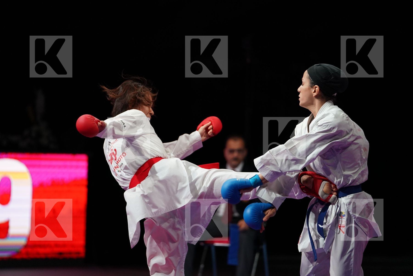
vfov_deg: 7.5
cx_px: 206
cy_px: 138
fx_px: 2111
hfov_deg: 11.2
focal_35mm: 184
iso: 2500
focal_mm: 184
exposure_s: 1/1000
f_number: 2.8
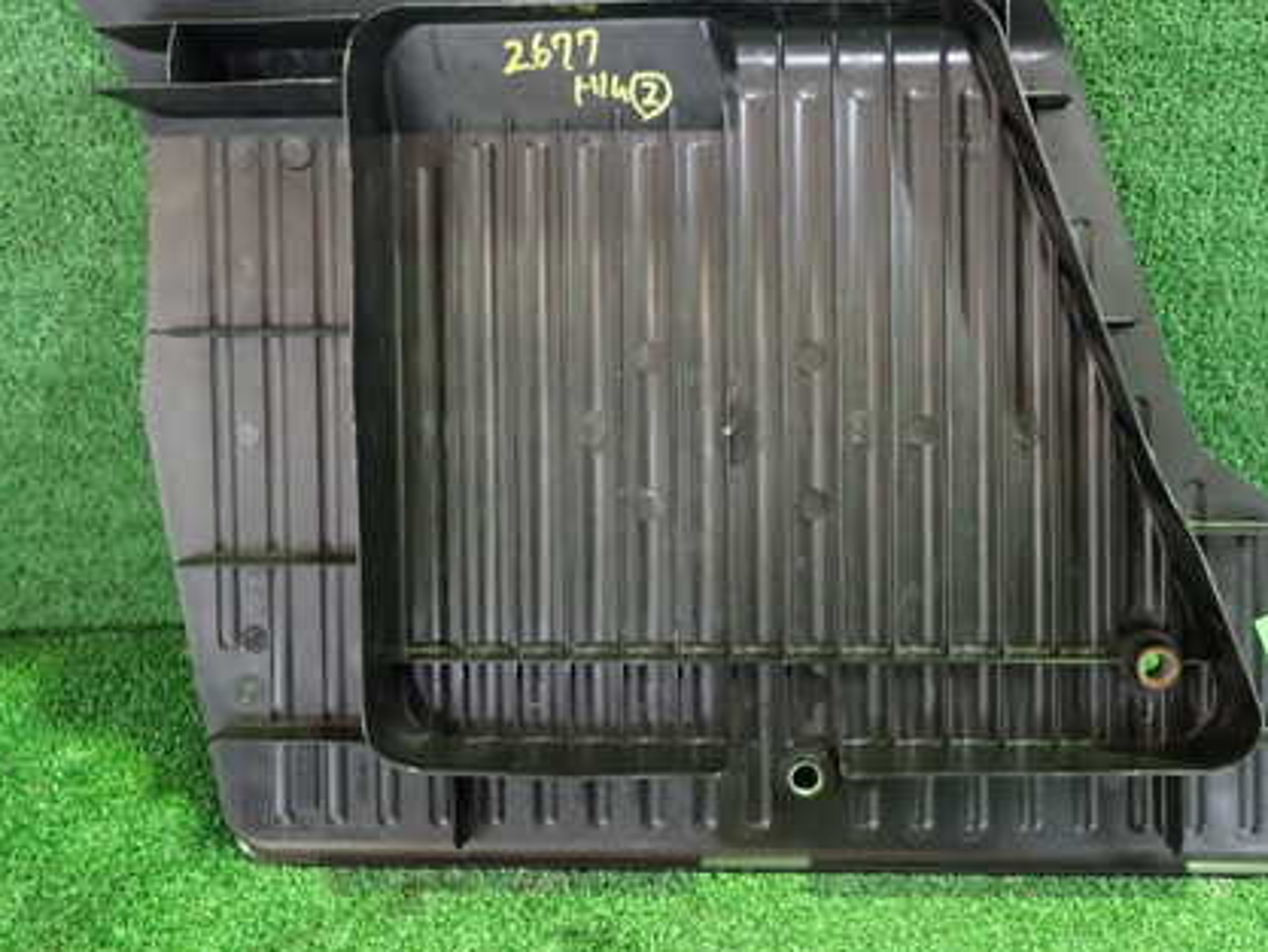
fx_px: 1319
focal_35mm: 36
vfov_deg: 39.5
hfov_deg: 51.1
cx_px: 733
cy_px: 389
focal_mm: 4.5
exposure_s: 1/30
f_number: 2
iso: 800
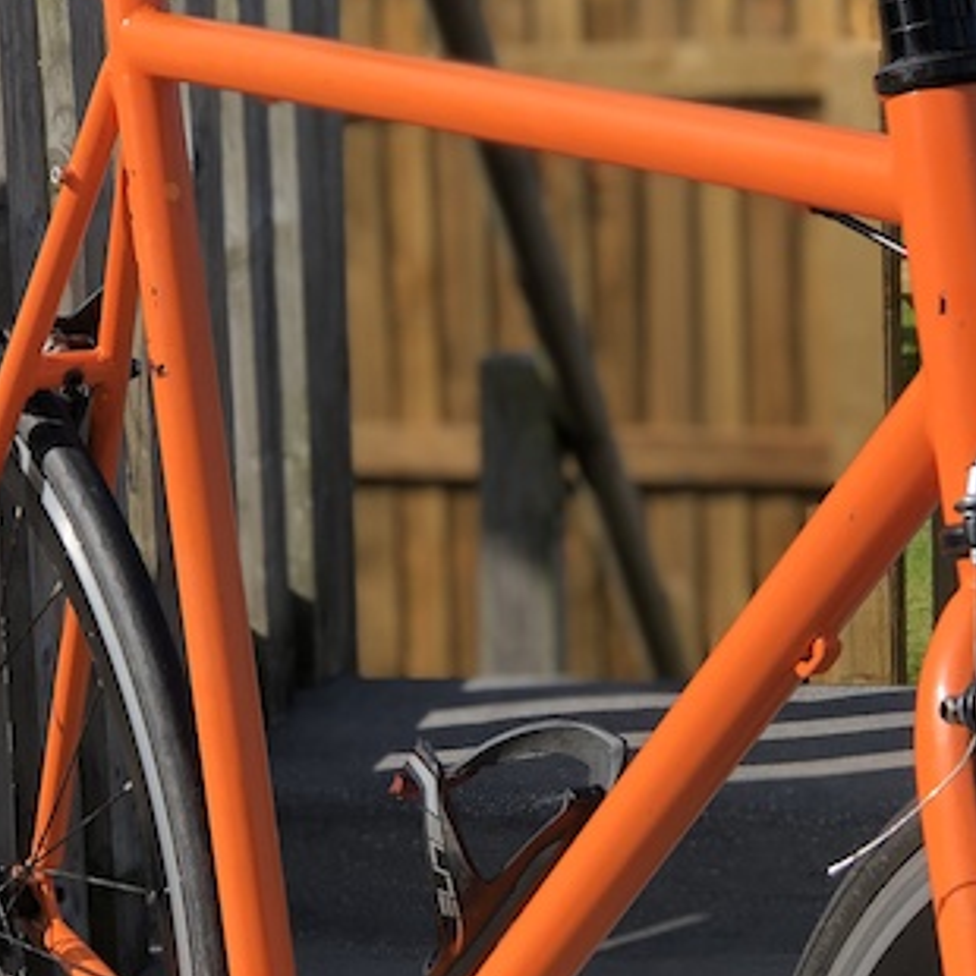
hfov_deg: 13.4
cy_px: 510
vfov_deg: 13.4
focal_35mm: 130
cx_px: 564
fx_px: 4147
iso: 20
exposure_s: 1/392
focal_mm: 6.6
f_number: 2.8
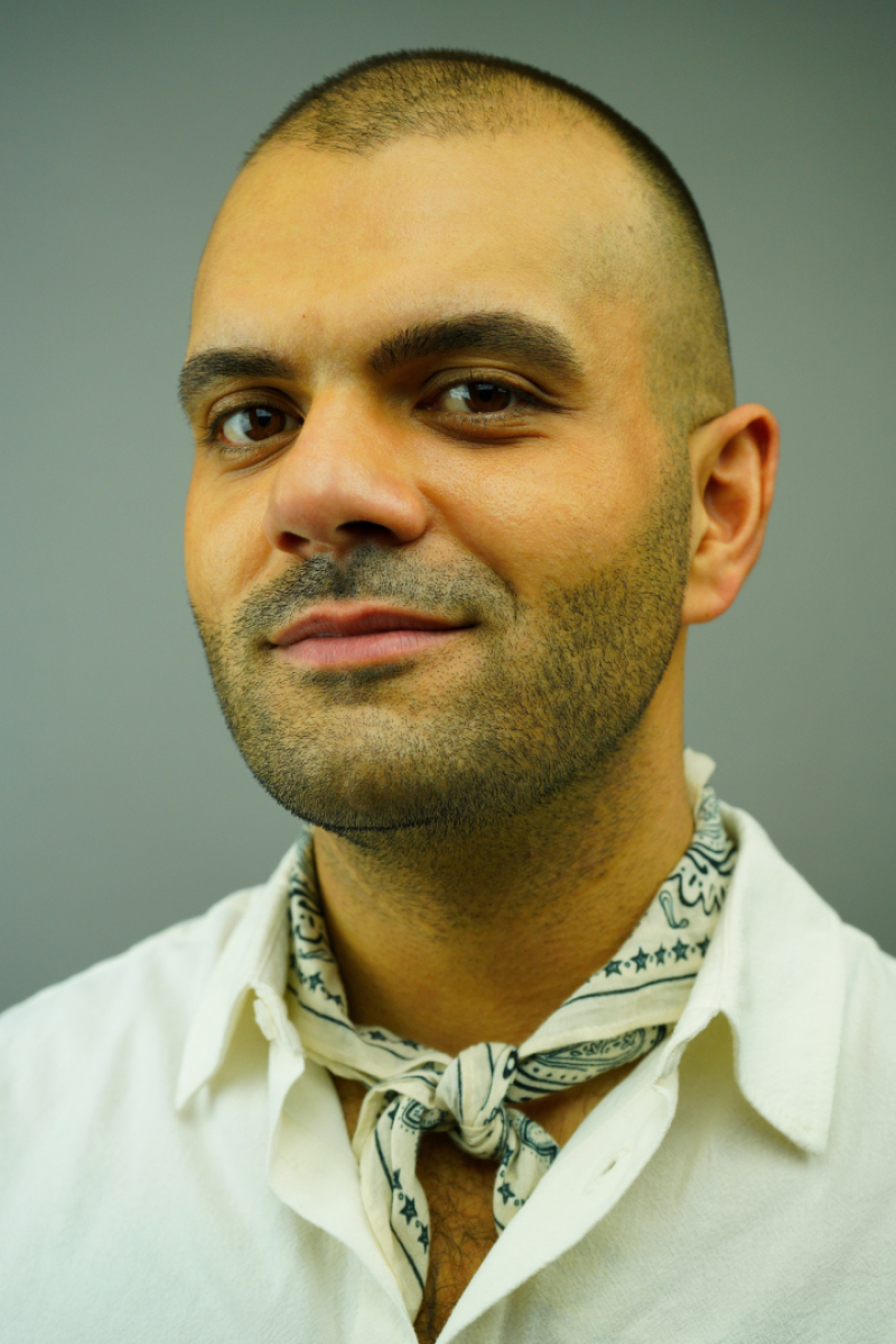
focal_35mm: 48
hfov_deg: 28.1
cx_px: 448
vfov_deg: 41.1
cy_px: 672
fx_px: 1792
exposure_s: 1/250
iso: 500
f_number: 5.6
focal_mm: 48
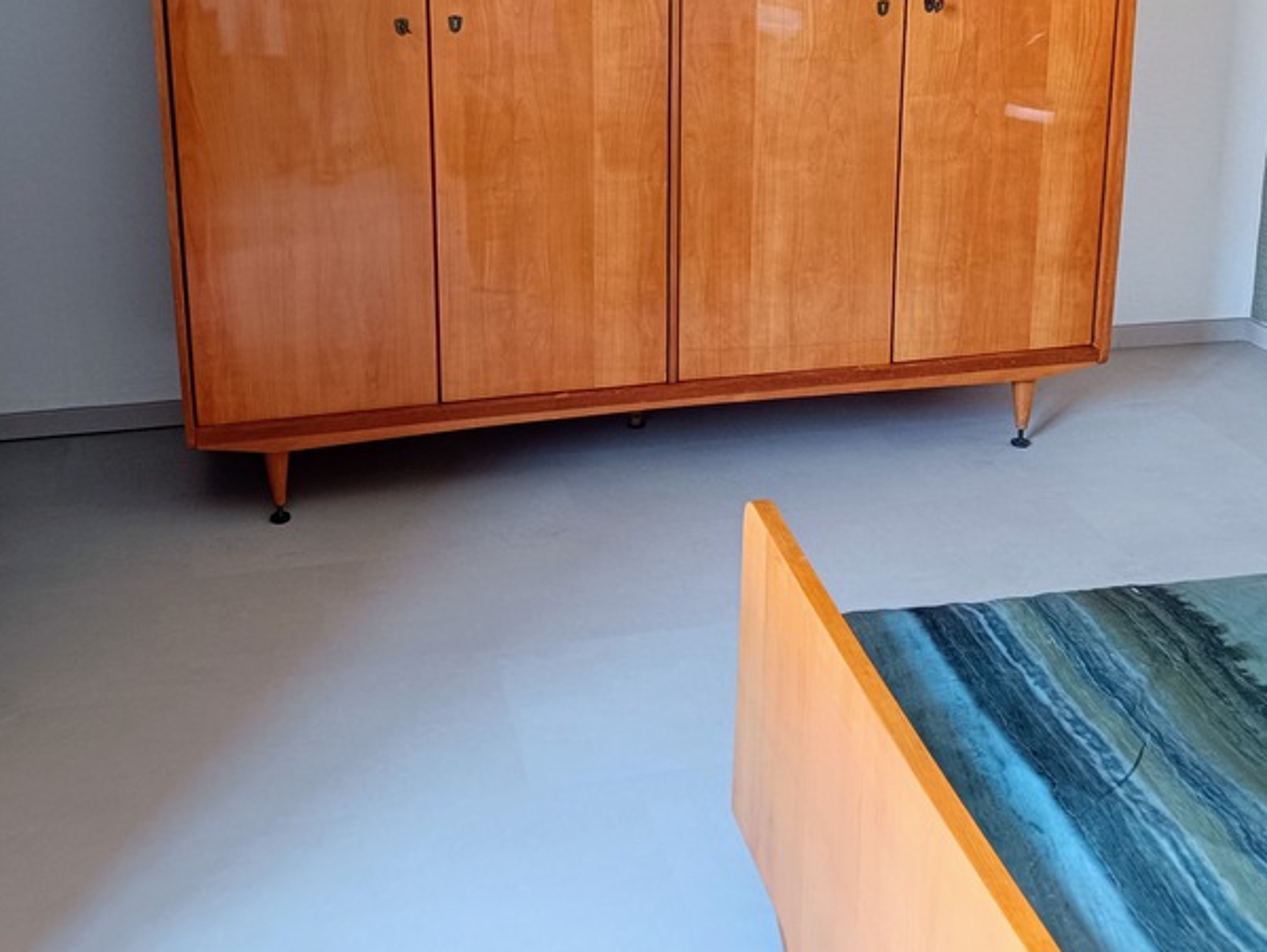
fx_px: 1502
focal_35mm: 41
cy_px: 165
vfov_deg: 33.9
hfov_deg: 45.7
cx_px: 582
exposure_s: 1/50.1
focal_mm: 5.59
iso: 473
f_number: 1.88
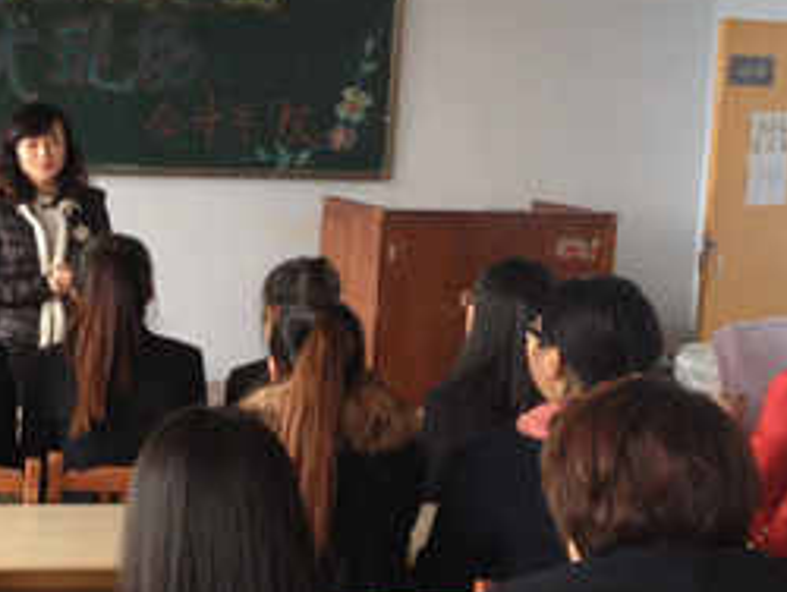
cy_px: 283
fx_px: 1912
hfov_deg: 22.5
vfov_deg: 17.6
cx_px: 25
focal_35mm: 84
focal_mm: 4.28
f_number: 2.4
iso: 100
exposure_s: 1/20
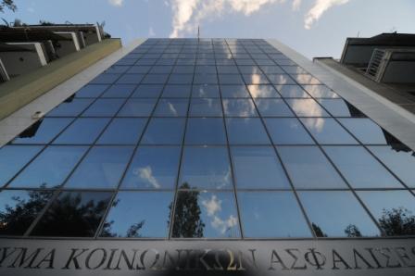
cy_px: 138
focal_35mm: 18
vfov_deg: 67.3
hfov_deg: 90.0
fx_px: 207
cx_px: 208
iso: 640
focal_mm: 12
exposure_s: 1/250
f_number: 7.1
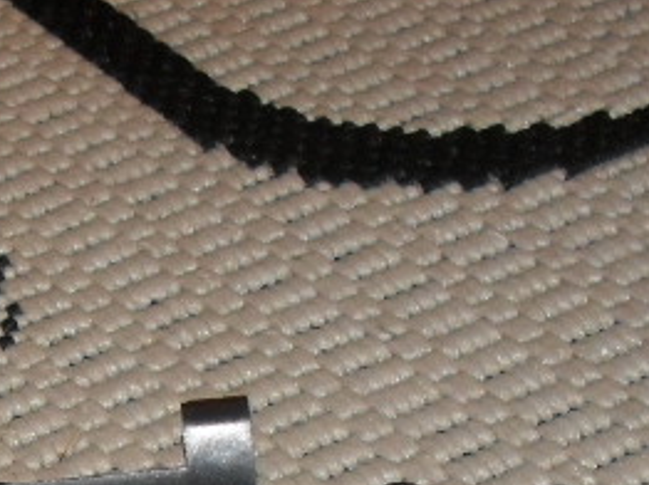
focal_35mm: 137
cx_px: -79
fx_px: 2566
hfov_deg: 14.1
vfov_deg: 10.2
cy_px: 893
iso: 200
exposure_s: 1/45
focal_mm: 6.3
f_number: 3.2
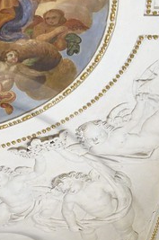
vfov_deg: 13.6
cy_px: 339
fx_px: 958
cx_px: -75
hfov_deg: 9.3
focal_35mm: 144
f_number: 7.1
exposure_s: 1/80
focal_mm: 24
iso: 1600
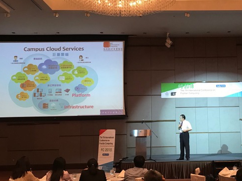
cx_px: 181
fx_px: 322
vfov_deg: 31.5
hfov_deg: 40.1
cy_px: 95
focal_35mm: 46
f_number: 1.8
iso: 50
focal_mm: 3.99
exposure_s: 1/17
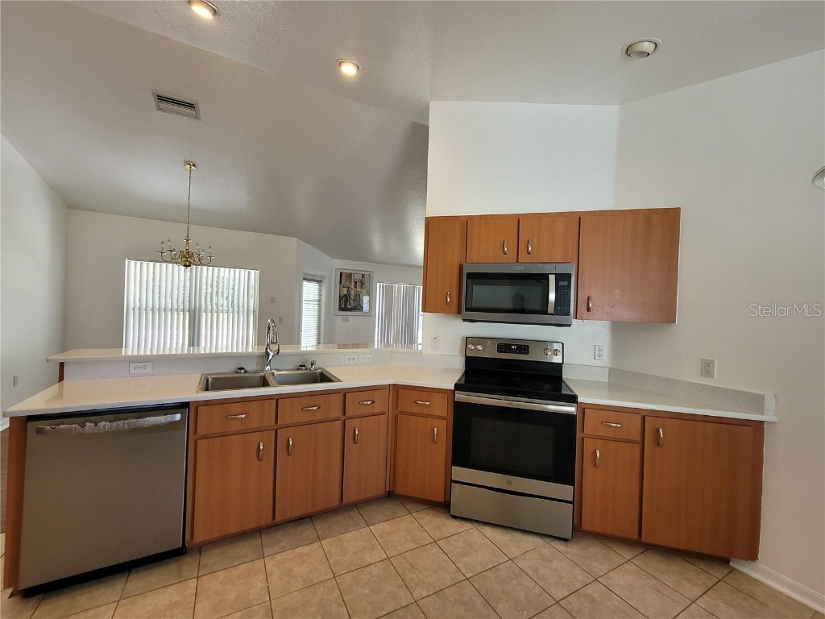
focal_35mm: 13
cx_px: 412
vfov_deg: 89.9
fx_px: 310
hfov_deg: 106.2
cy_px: 310
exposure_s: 1/60
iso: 160
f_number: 2.2
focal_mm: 2.2
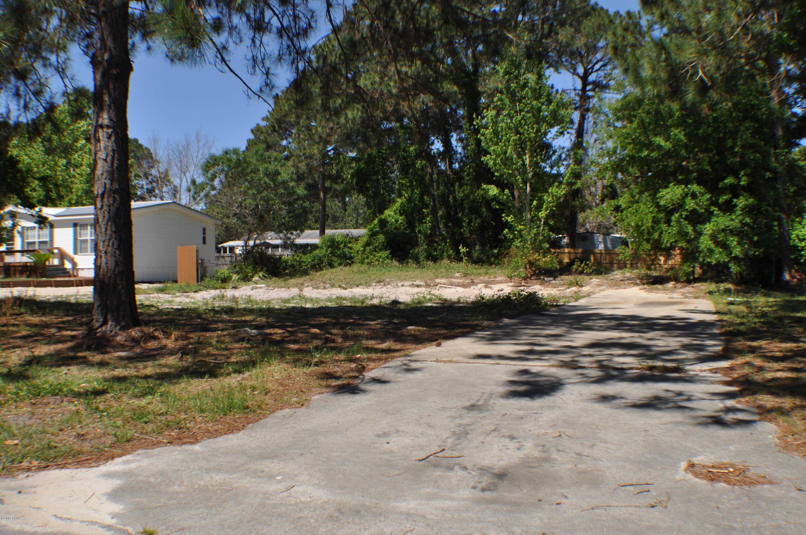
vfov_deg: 34.1
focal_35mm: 39
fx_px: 872
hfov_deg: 49.6
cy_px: 268
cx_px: 403
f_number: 9
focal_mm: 26
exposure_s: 1/320
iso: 200
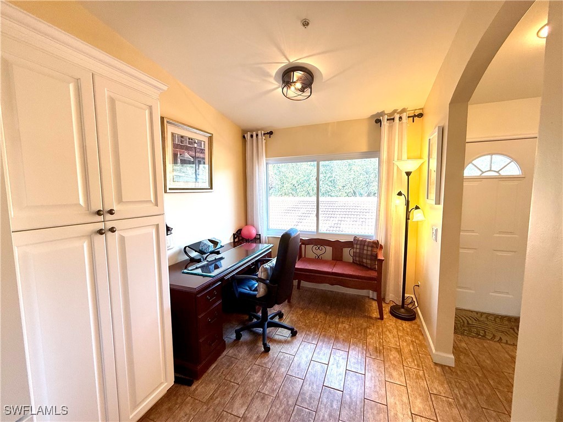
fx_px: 228
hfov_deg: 102.1
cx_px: 282
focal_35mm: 14
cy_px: 211
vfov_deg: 85.7
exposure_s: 1/120
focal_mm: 2.22
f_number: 2.2
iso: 80
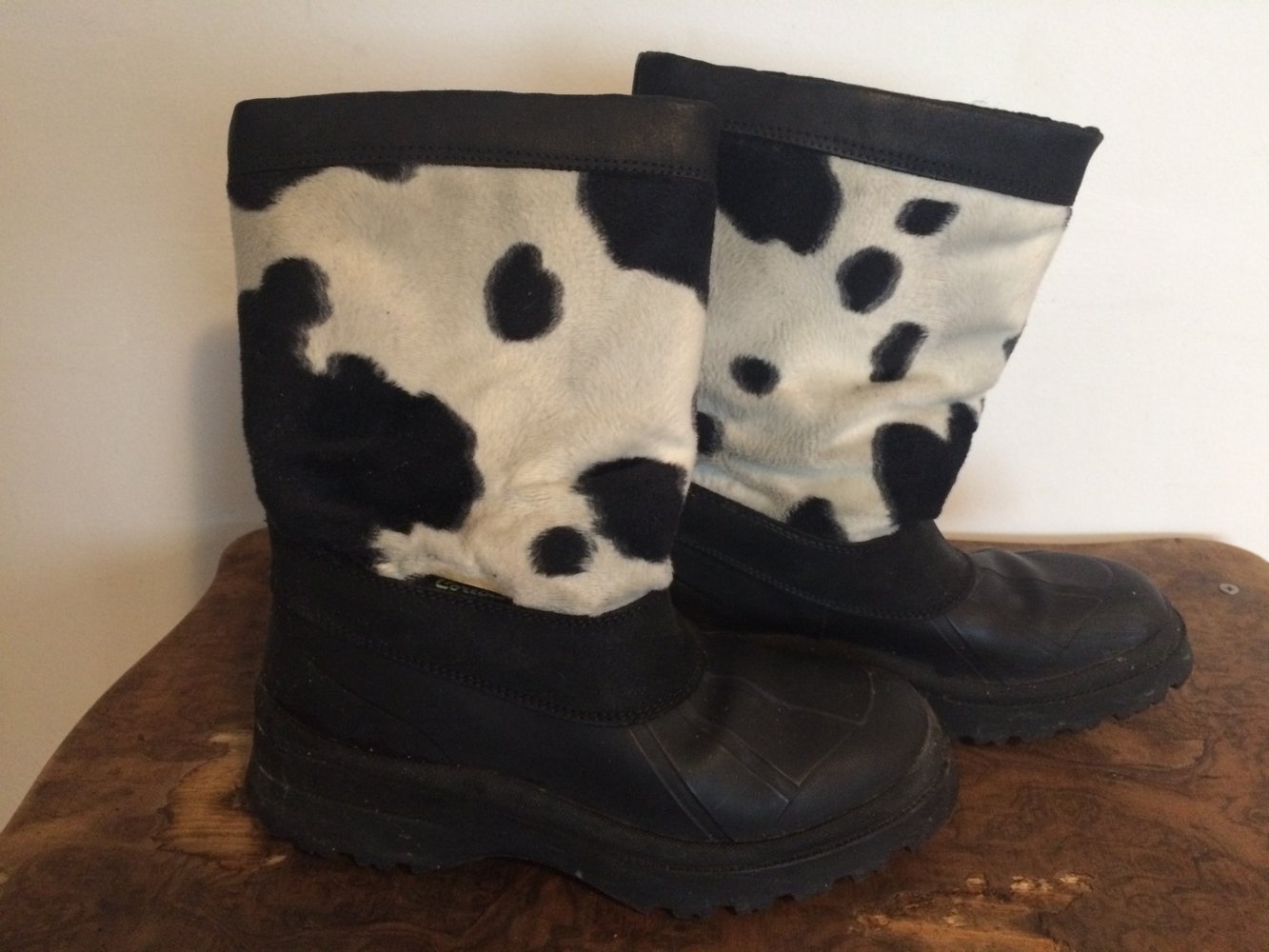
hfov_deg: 61.7
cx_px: 634
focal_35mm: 29
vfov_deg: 48.2
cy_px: 476
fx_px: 1063
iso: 320
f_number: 2.2
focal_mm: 4.15
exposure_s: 1/17
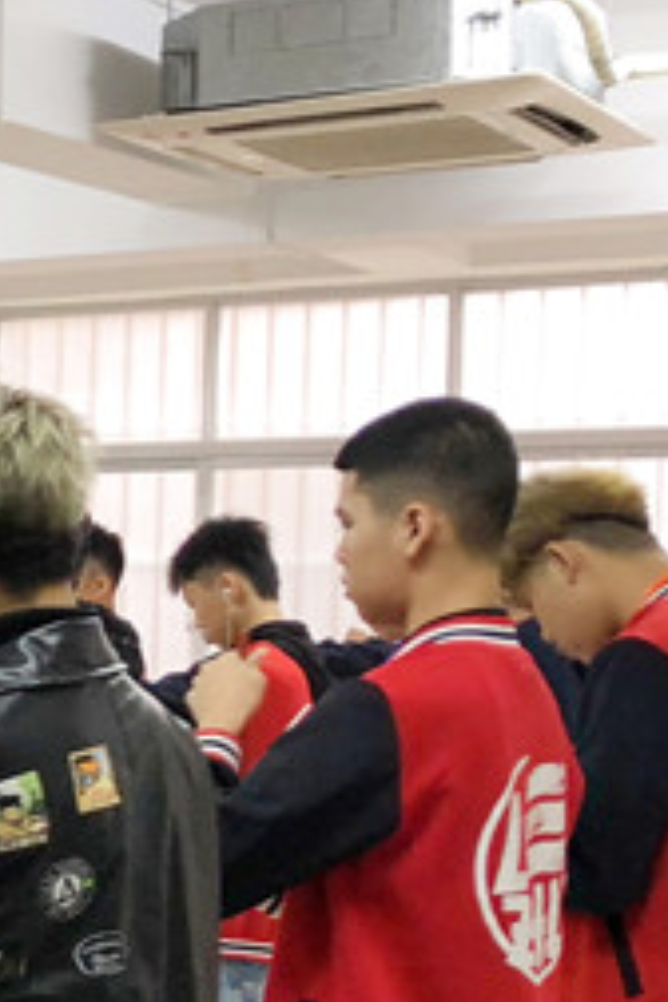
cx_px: -684
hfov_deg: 11.7
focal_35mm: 104
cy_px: 805
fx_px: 2894
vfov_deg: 19.4
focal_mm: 3.99
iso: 32
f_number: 1.8
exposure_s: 1/20
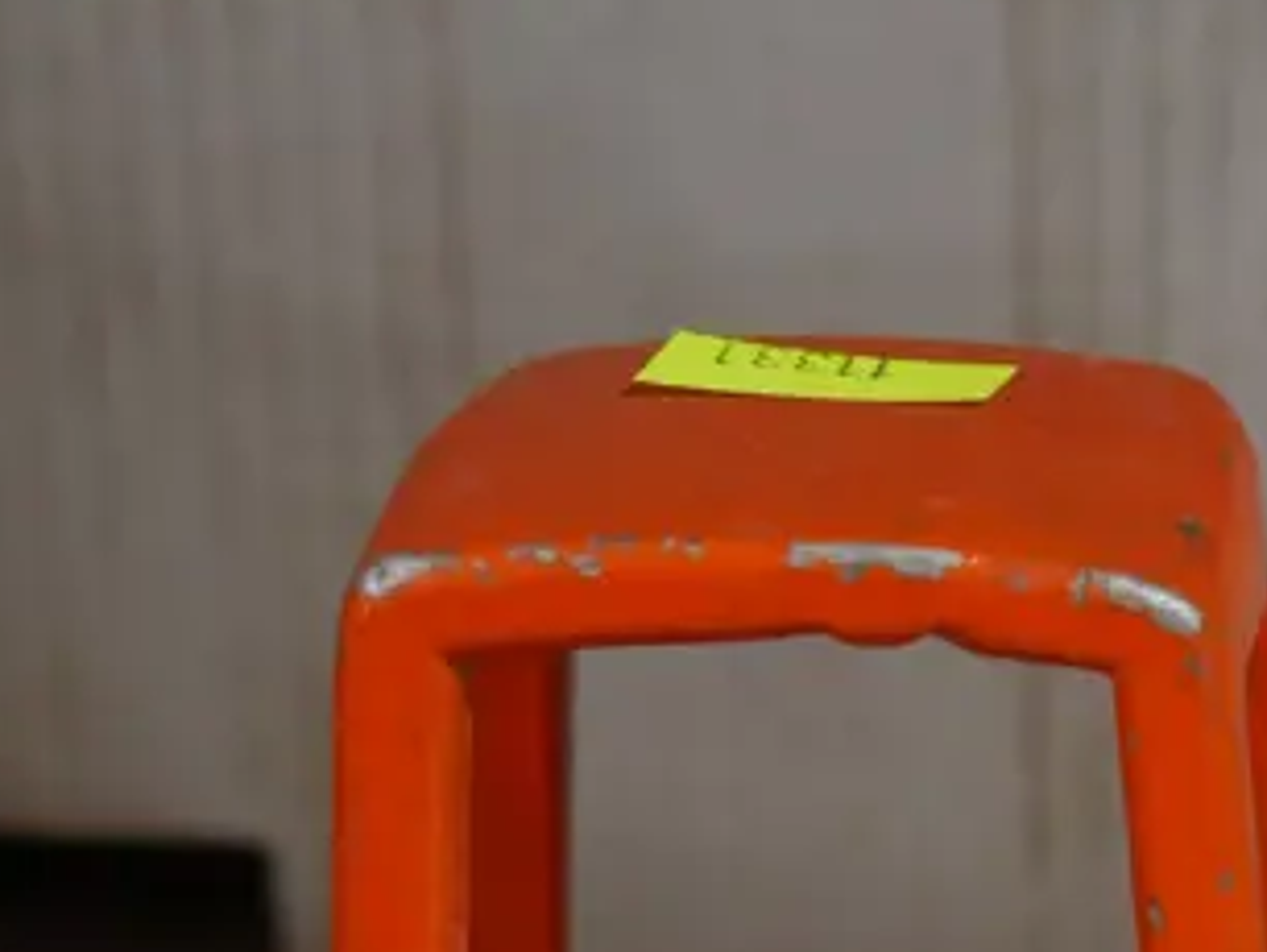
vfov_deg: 11.1
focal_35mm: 127
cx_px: 1607
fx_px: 4652
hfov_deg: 14.9
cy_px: 1546
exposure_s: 1/60
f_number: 4.1
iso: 800
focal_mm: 19
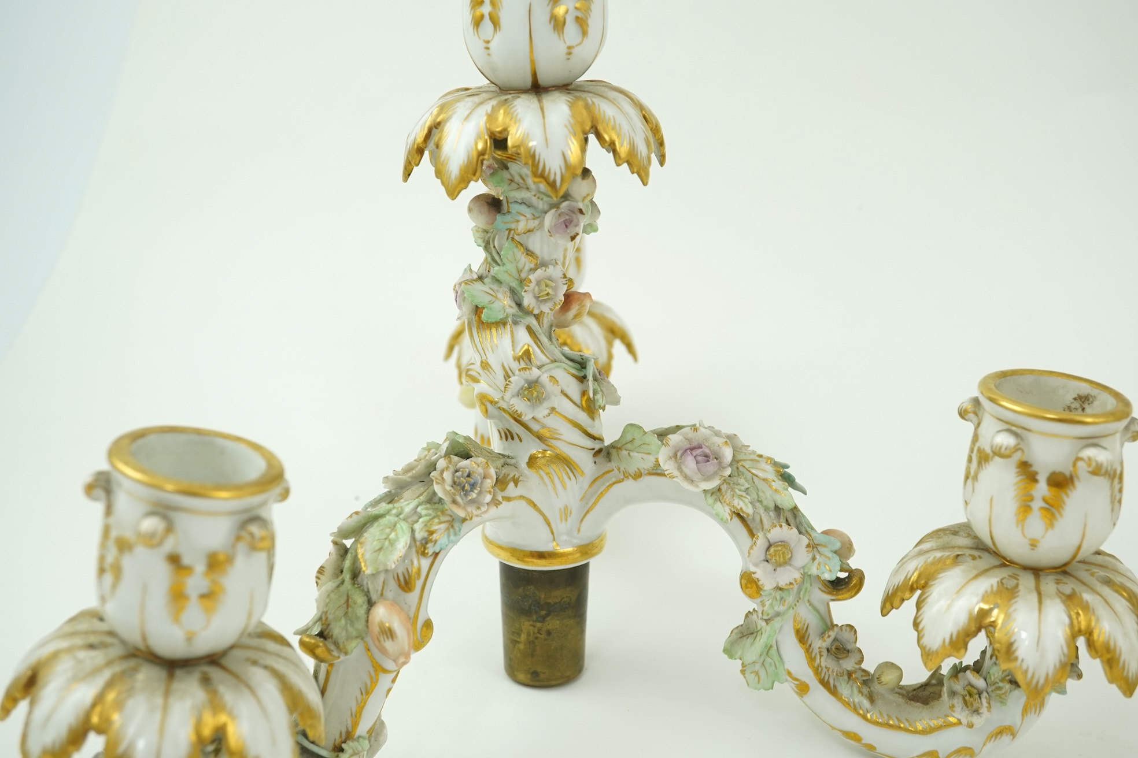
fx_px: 1422
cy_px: 379
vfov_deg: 29.9
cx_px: 569
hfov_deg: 43.6
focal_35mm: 45
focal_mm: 30
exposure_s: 1/50
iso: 500
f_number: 10
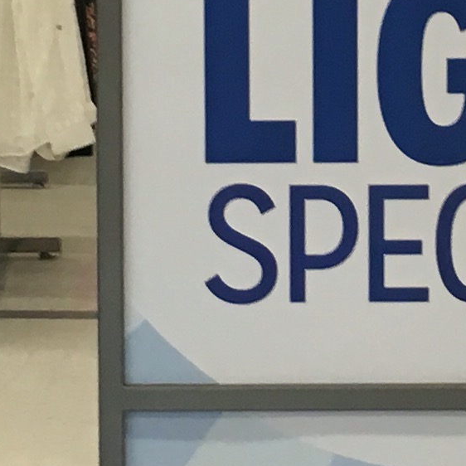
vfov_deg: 9.4
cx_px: 395
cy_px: -36
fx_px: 2802
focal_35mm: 184
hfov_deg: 9.5
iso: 32
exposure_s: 1/30
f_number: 2.2
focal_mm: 4.15
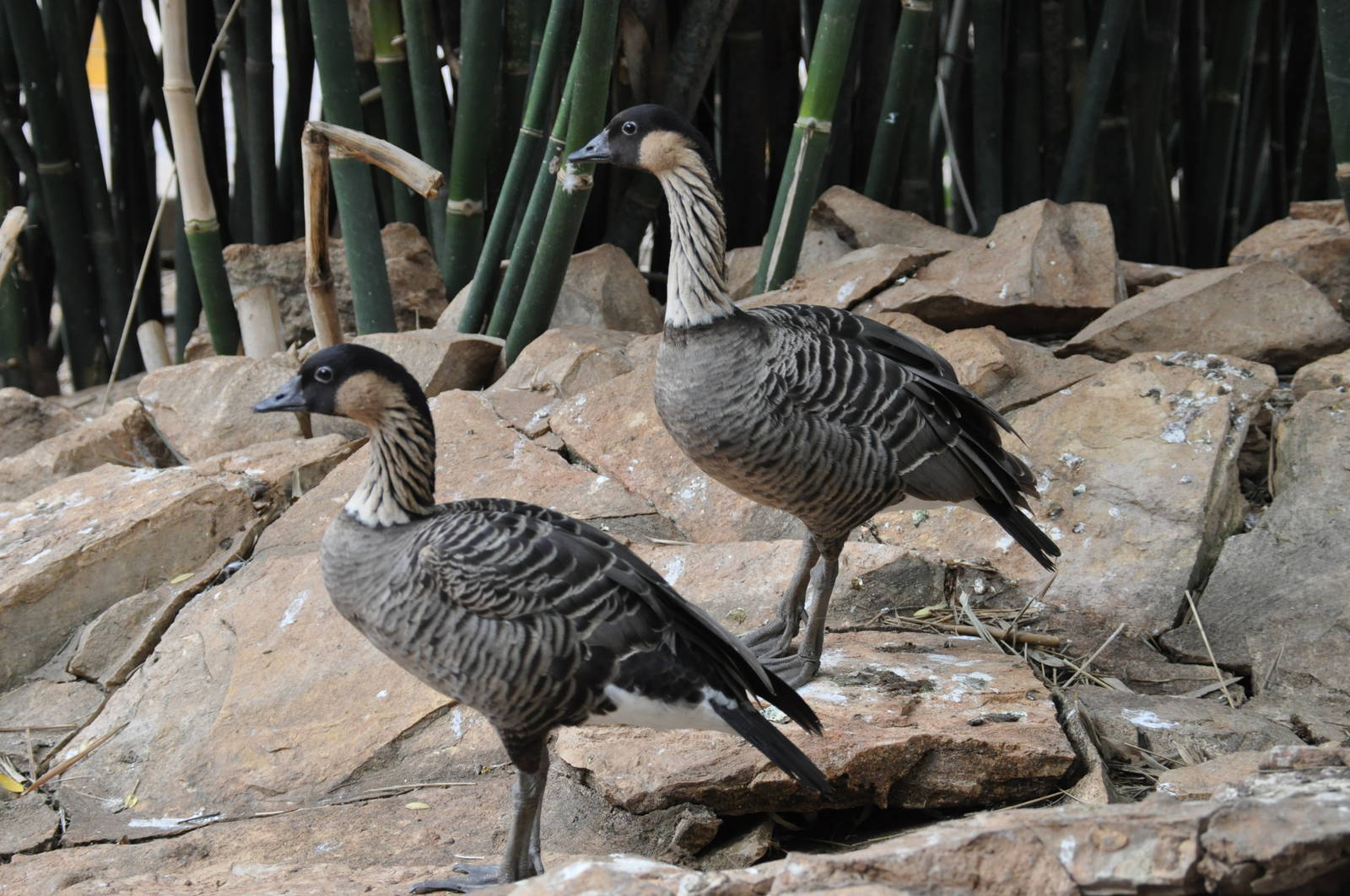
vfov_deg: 13.4
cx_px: 675
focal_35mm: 102
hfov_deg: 20.0
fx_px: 3821
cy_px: 448
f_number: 5.6
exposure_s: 1/125
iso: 1000
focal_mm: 68
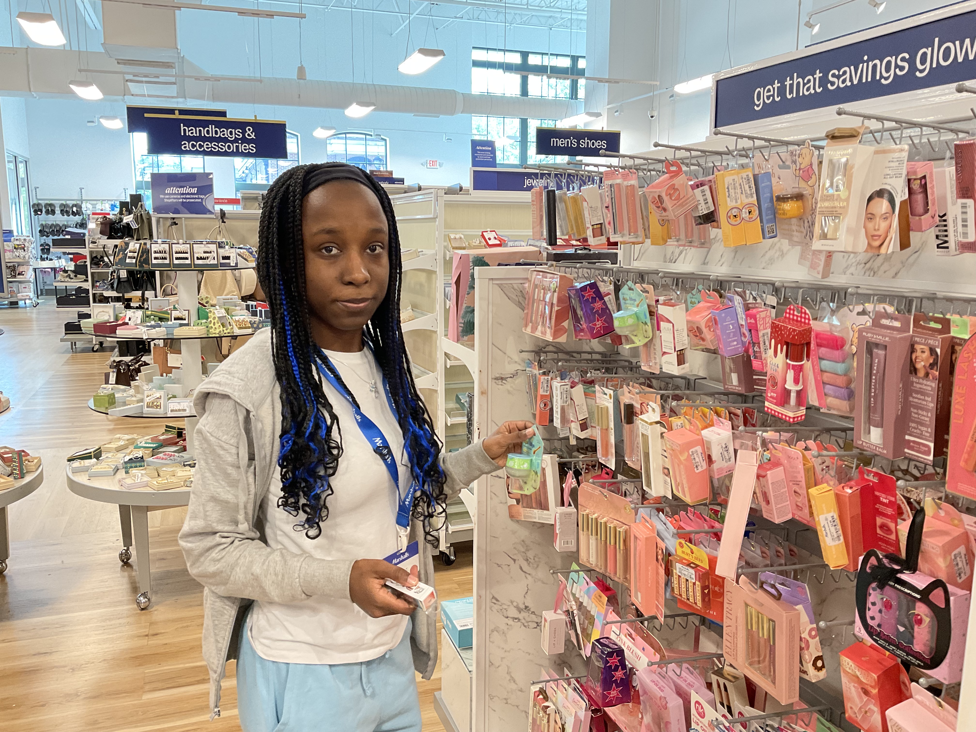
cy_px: 366
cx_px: 488
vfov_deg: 48.2
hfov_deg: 61.7
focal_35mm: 29
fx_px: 818
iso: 64
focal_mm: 3
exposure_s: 1/60
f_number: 1.8
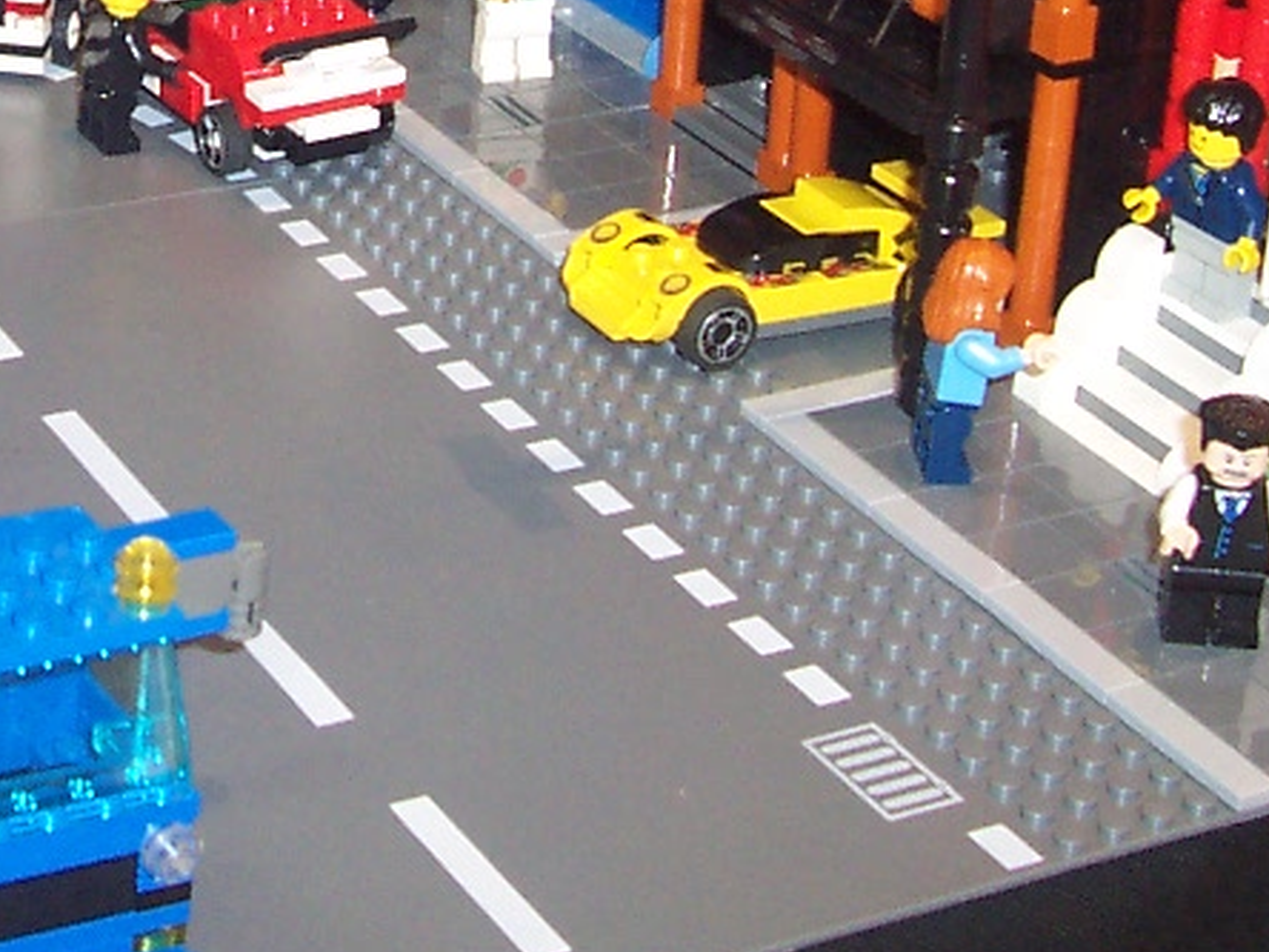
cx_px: 46
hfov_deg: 19.2
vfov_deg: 14.4
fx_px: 3666
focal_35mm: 100
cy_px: -152
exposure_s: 1/60
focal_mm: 5.6
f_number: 2.8
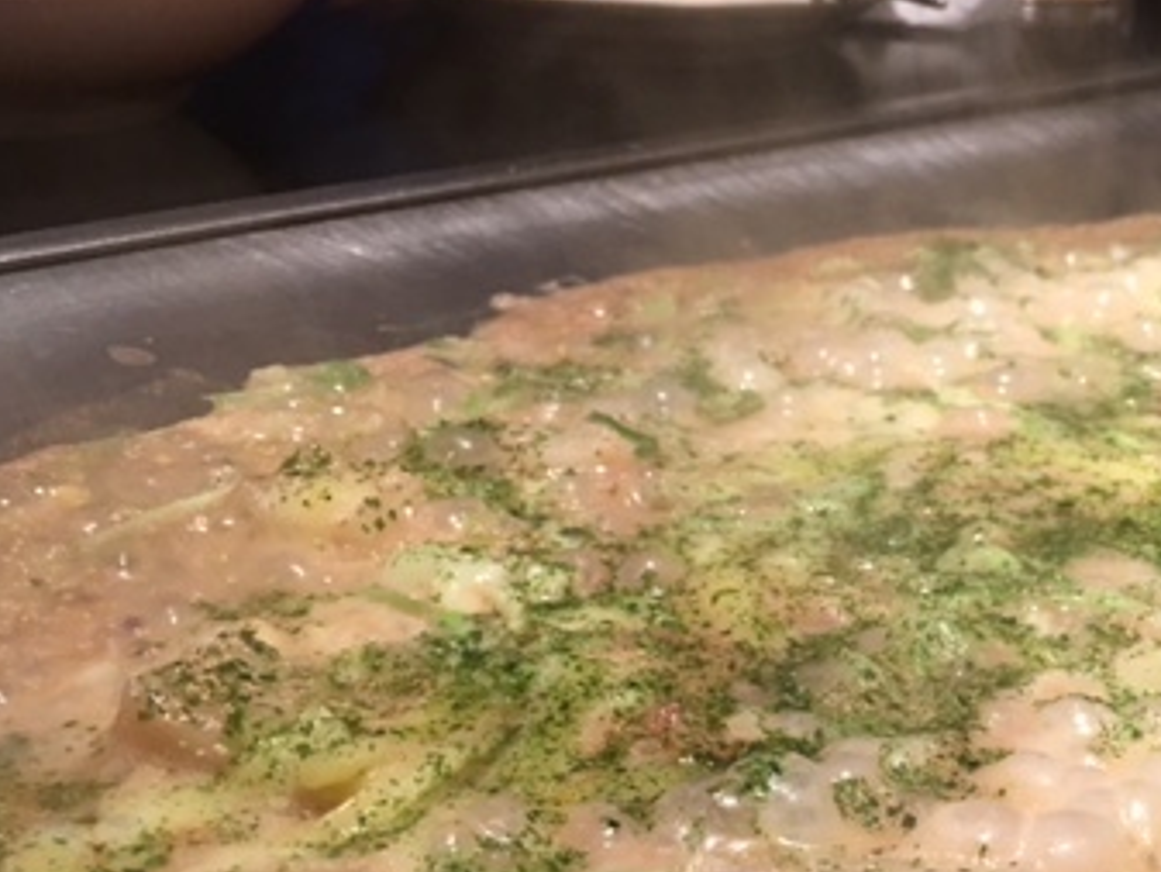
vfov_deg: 26.3
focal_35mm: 55
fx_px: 1845
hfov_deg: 33.6
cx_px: 975
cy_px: 638
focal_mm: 4.15
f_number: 2.2
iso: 100
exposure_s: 1/30
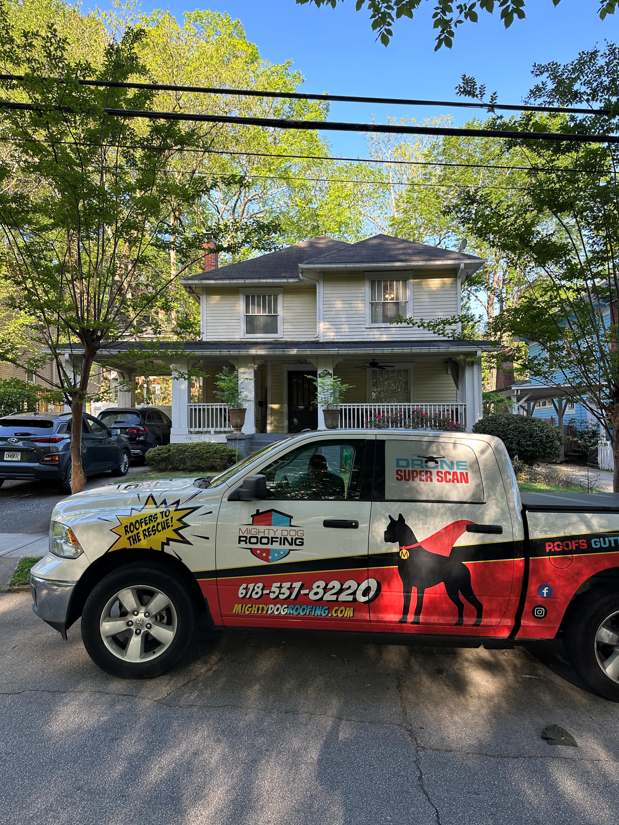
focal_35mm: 24
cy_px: 412
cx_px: 310
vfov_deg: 71.6
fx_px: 572
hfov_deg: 56.8
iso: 80
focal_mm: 6.86
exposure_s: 1/389
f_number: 1.78
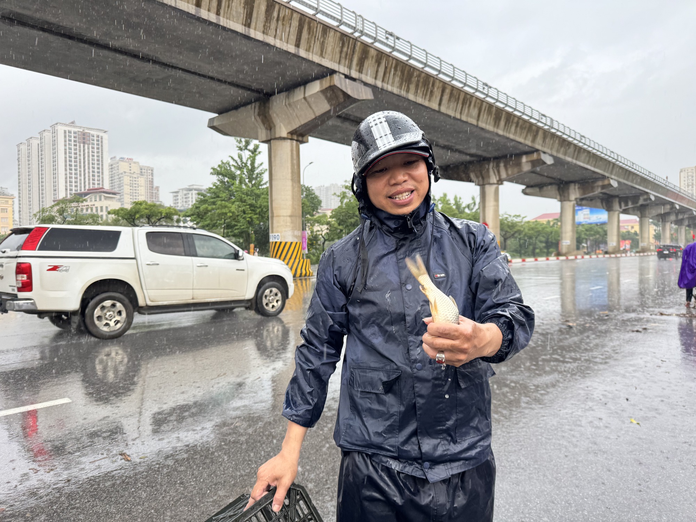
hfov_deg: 71.6
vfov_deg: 56.8
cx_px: 348
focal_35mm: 24
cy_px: 261
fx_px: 483
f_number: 1.78
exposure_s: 1/139
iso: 64
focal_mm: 6.76
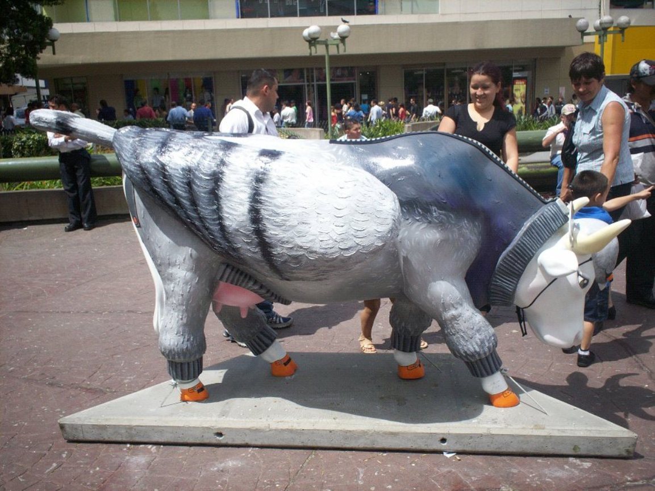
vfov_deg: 39.6
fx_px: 681
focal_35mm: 36
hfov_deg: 51.4
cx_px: 328
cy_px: 246
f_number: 4.5
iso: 100
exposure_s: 1/593
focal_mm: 6
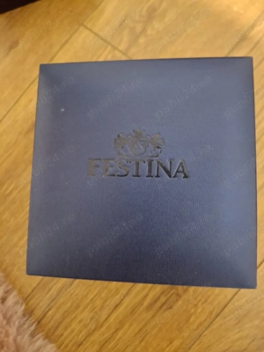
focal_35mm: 25
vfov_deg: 69.4
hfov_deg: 54.9
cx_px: 132
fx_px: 254
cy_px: 176
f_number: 1.8
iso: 1600
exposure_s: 1/17
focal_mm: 4.69
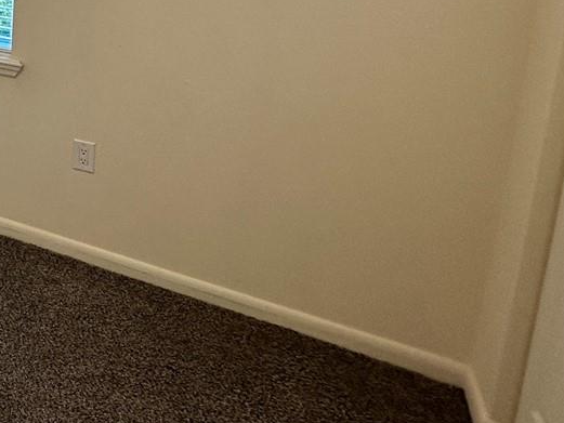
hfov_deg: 30.9
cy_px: -41
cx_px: -217
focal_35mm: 43
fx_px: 701
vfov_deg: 30.2
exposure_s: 1/120
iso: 80
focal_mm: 2.22
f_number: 2.2
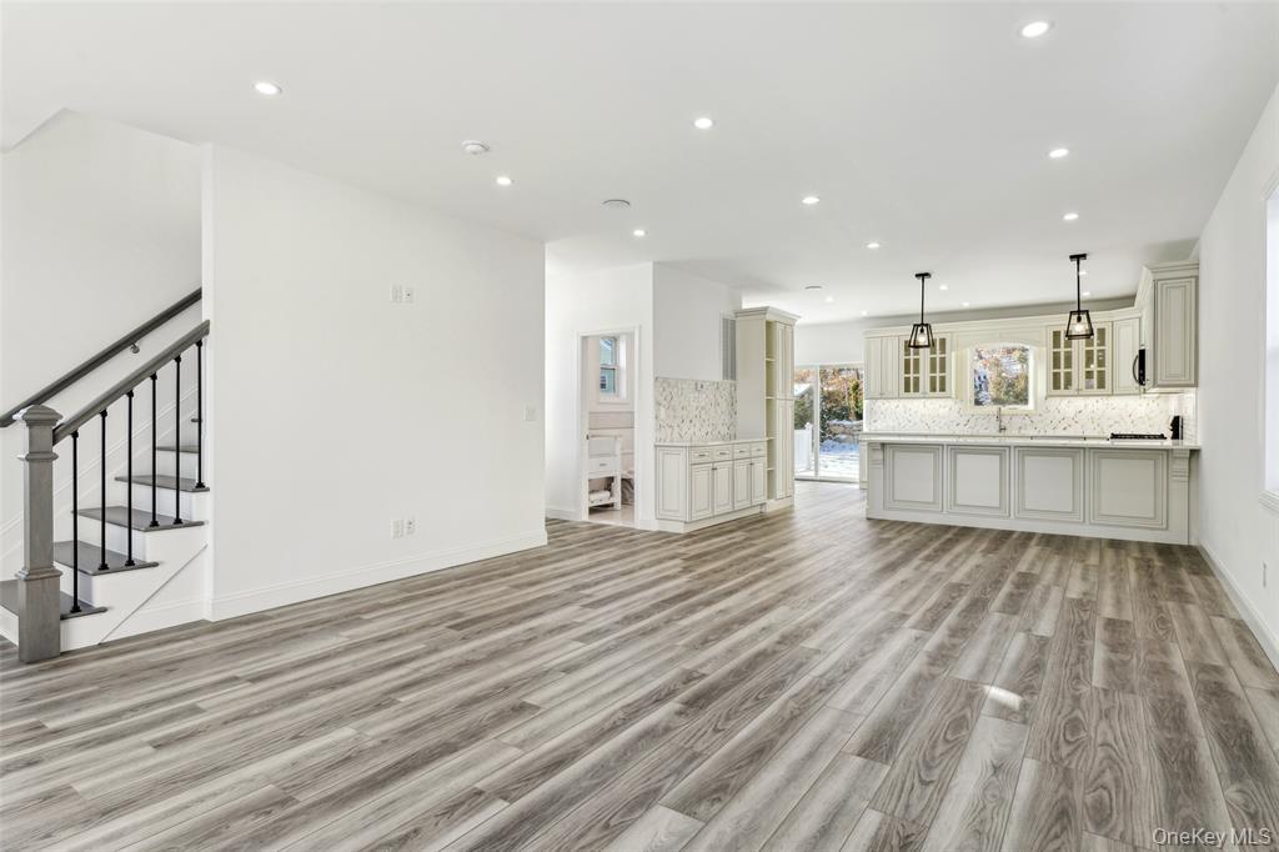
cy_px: 426
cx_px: 640
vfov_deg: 64.5
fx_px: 675
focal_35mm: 19
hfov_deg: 86.9
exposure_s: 1/80
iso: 400
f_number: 8
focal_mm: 19
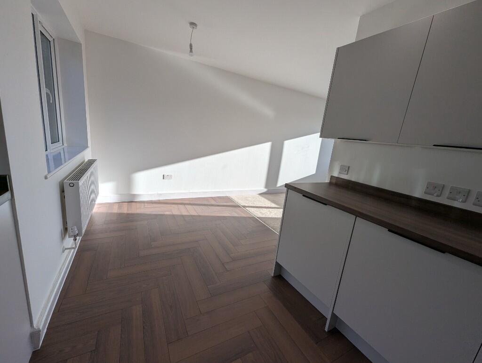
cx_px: 241
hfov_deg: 106.1
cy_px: 182
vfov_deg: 90.1
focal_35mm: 13
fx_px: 181
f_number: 2.2
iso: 48
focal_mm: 1.95
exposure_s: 1/519
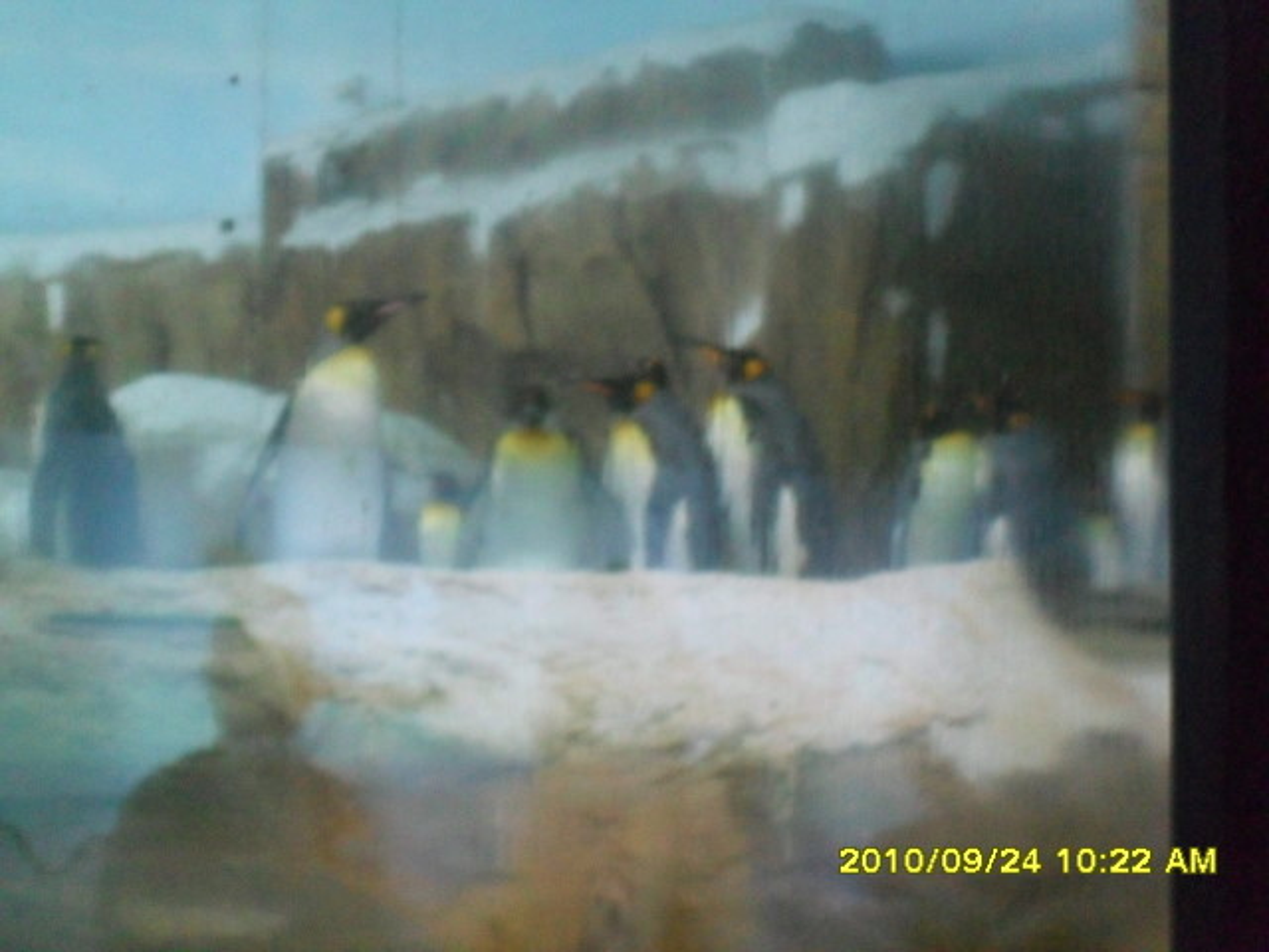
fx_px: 3849
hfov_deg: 18.7
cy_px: 476
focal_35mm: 105
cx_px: 634
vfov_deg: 14.1
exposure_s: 1/20
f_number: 5.2
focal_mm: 18.6
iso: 640
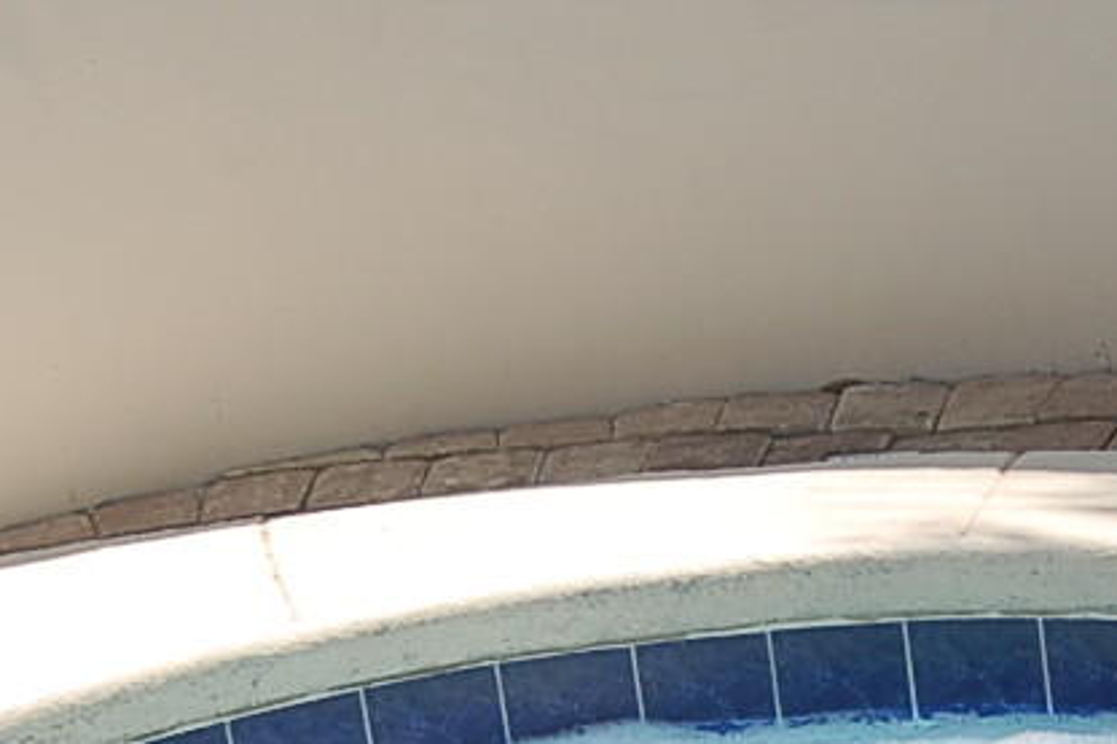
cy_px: 929
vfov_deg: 10.3
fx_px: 4032
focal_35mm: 130
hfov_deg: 15.7
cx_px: 725
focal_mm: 24
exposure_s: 1/320
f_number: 9
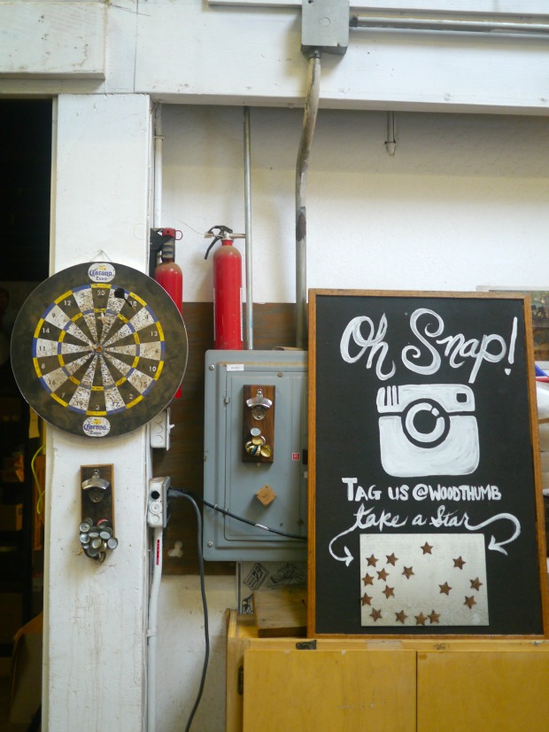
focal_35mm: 40
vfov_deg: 46.8
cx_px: 274
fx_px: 845
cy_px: 366
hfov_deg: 36.0
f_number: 1.7
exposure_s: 1/60
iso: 400
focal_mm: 20
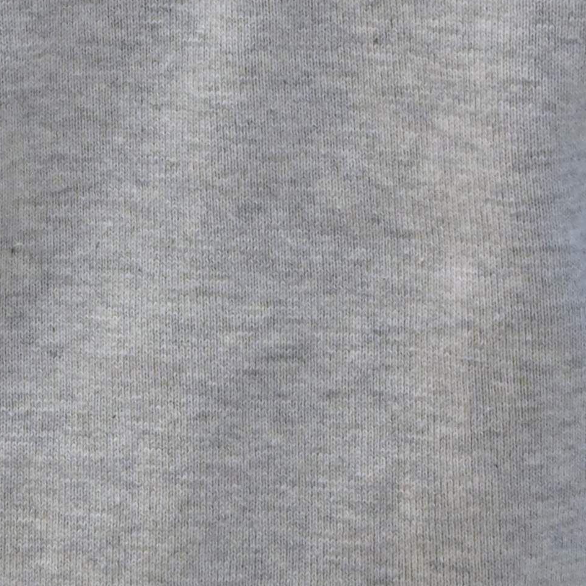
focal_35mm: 315
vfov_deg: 5.4
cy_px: -877
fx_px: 6033
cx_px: 204
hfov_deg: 5.6
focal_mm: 59
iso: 720
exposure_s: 1/60
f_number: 6
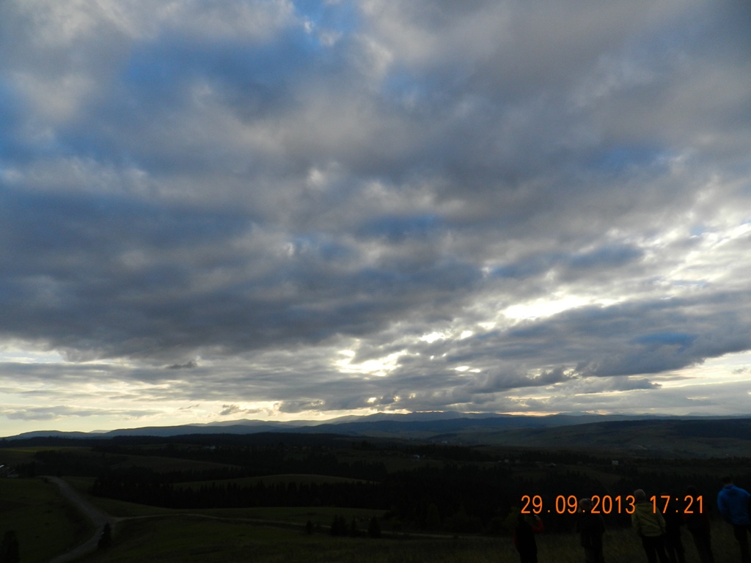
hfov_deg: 73.9
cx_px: 376
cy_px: 282
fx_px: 499
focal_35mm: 23
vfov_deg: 58.9
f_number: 3.4
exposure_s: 1/1000
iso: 160
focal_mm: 4
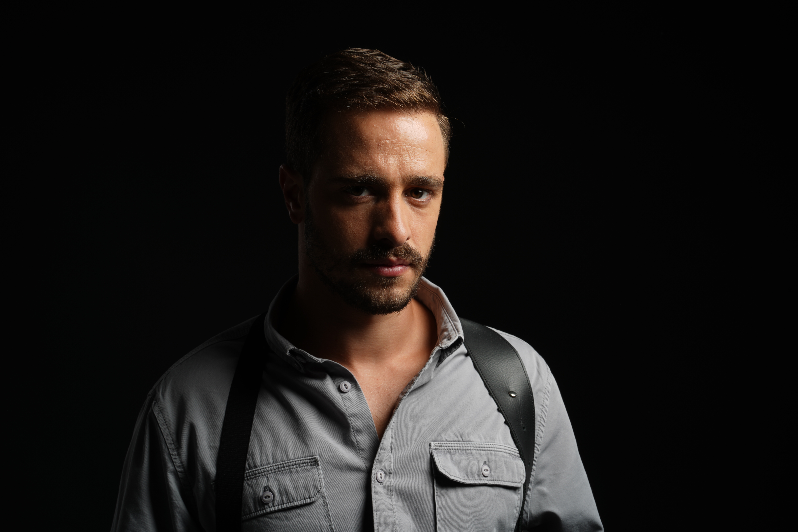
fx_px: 1884
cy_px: 266
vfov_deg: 16.1
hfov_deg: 23.9
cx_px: 399
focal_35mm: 85
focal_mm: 85
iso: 50
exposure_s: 1/125
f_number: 16
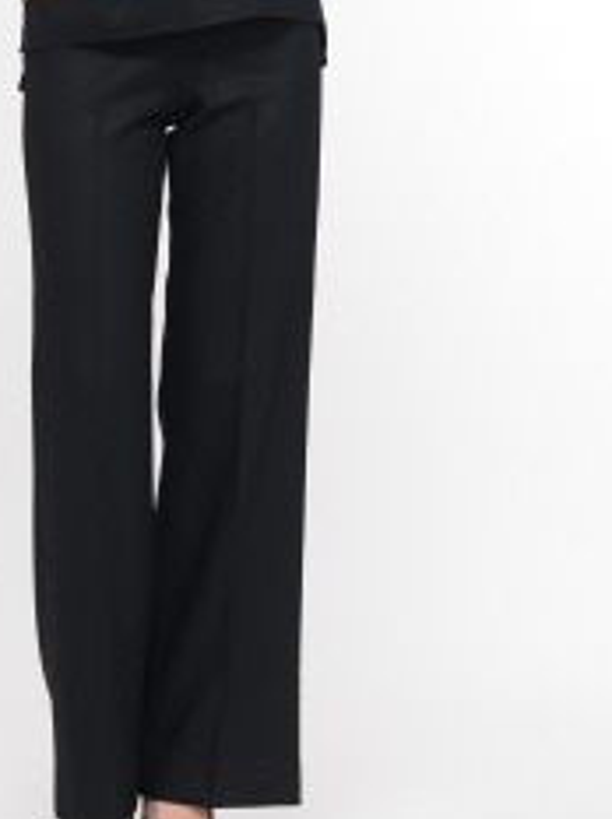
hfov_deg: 9.2
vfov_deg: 12.1
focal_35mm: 160
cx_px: 63
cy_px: -102
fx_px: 3782
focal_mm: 80
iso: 100
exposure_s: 1/250
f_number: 9
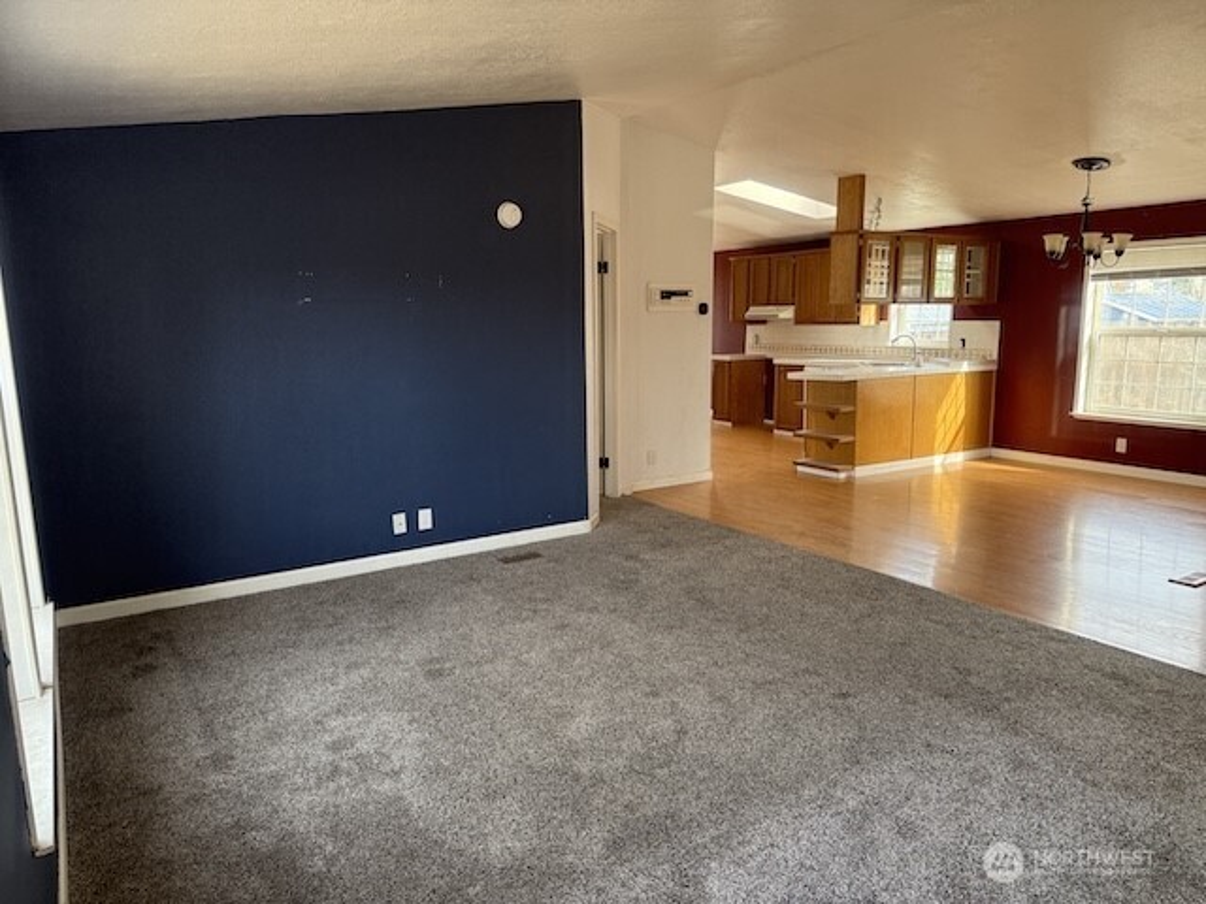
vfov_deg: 56.8
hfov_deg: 71.6
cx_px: 603
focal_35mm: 24
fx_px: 836
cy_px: 452
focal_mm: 6.76
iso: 200
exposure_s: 1/158
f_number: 1.78
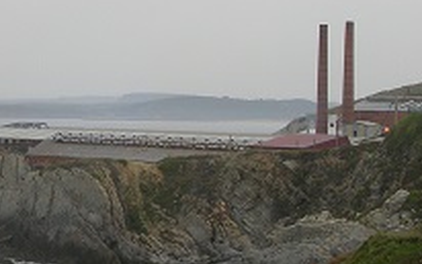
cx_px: 76
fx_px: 1358
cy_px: 92
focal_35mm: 118
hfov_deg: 17.5
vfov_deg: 11.1
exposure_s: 1/150
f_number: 6.6
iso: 50
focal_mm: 8.5
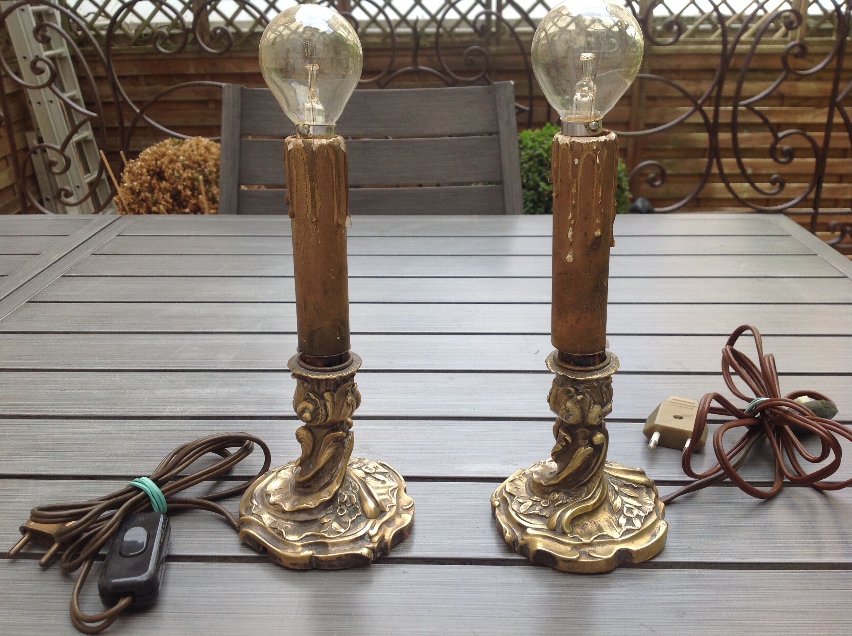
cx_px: 426
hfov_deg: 52.7
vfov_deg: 40.6
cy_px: 318
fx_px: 860
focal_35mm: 35
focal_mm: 4.28
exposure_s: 1/480
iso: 50
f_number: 2.4
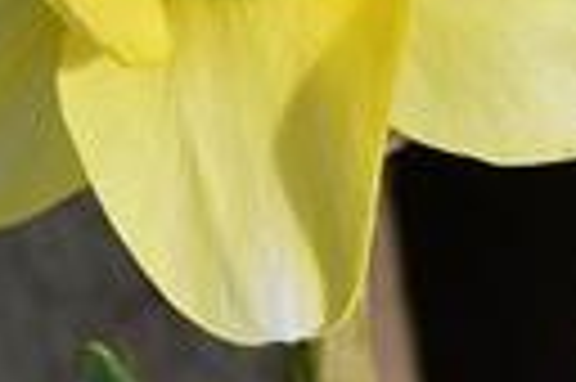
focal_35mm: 515
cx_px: 320
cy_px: -211
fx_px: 8231
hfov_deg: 4.0
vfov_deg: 2.7
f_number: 8
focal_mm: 55
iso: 100
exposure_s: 1/125
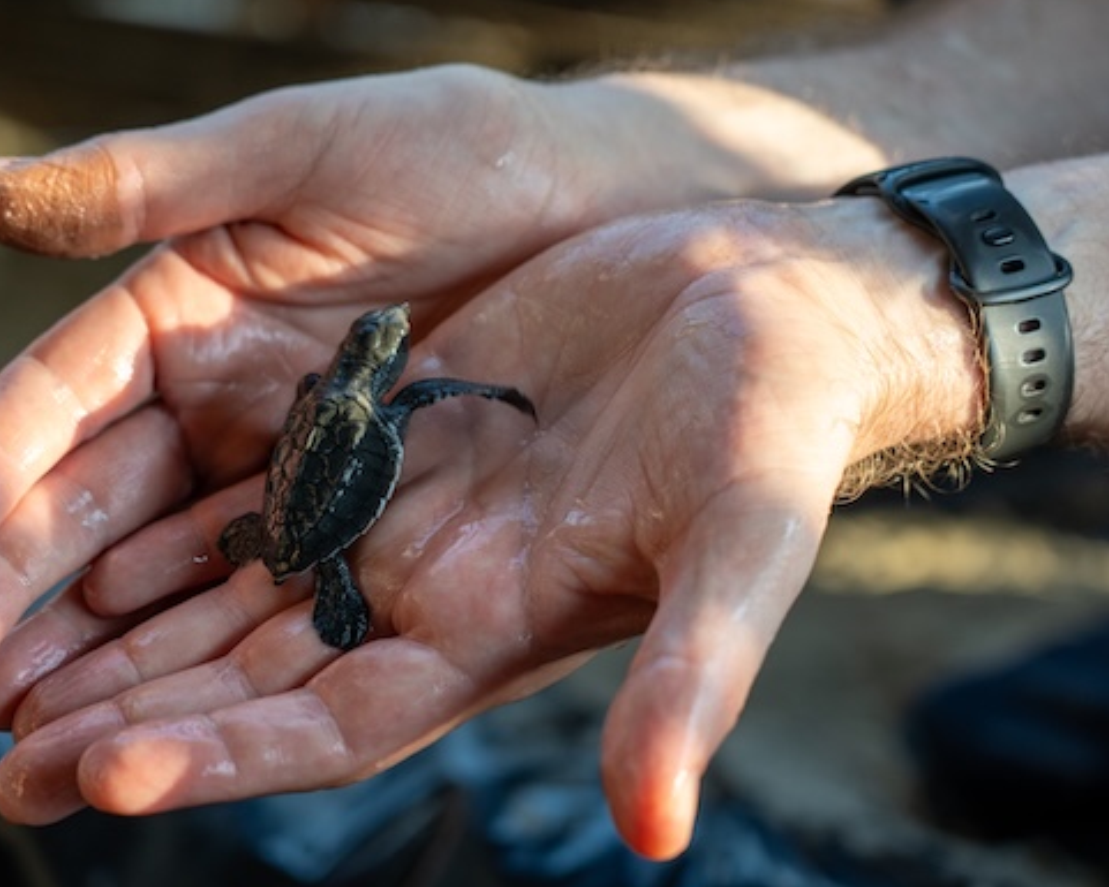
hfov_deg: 14.9
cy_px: 415
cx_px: 475
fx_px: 4235
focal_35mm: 129
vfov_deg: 12.0
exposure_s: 1/400
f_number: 4
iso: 640
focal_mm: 105
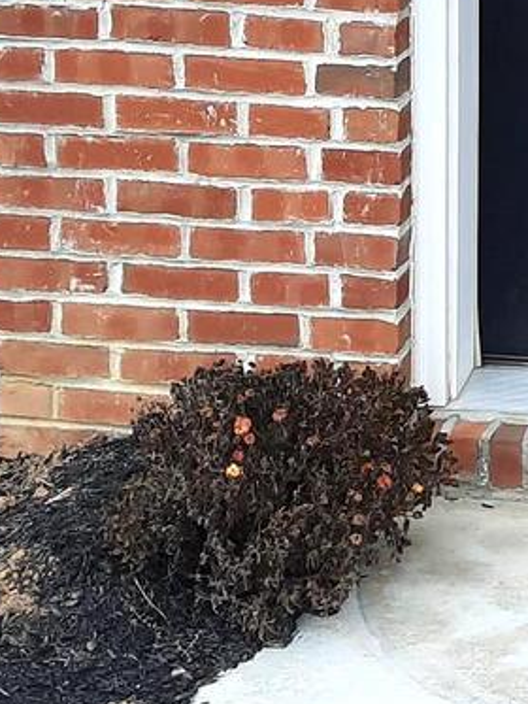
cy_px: -59
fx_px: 2094
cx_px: 847
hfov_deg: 13.4
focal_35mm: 103
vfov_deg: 18.4
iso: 32
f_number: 2
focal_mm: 4.6
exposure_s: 1/415
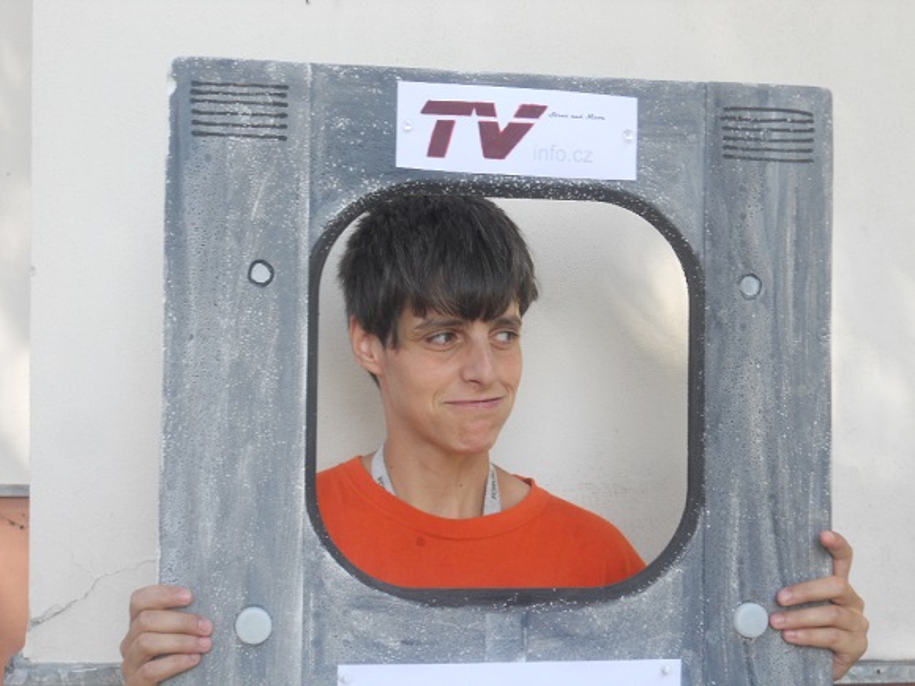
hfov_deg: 29.8
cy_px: 343
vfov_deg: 22.6
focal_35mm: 65
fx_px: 1718
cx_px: 458
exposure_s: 1/60
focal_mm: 11.7
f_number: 5.3
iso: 80
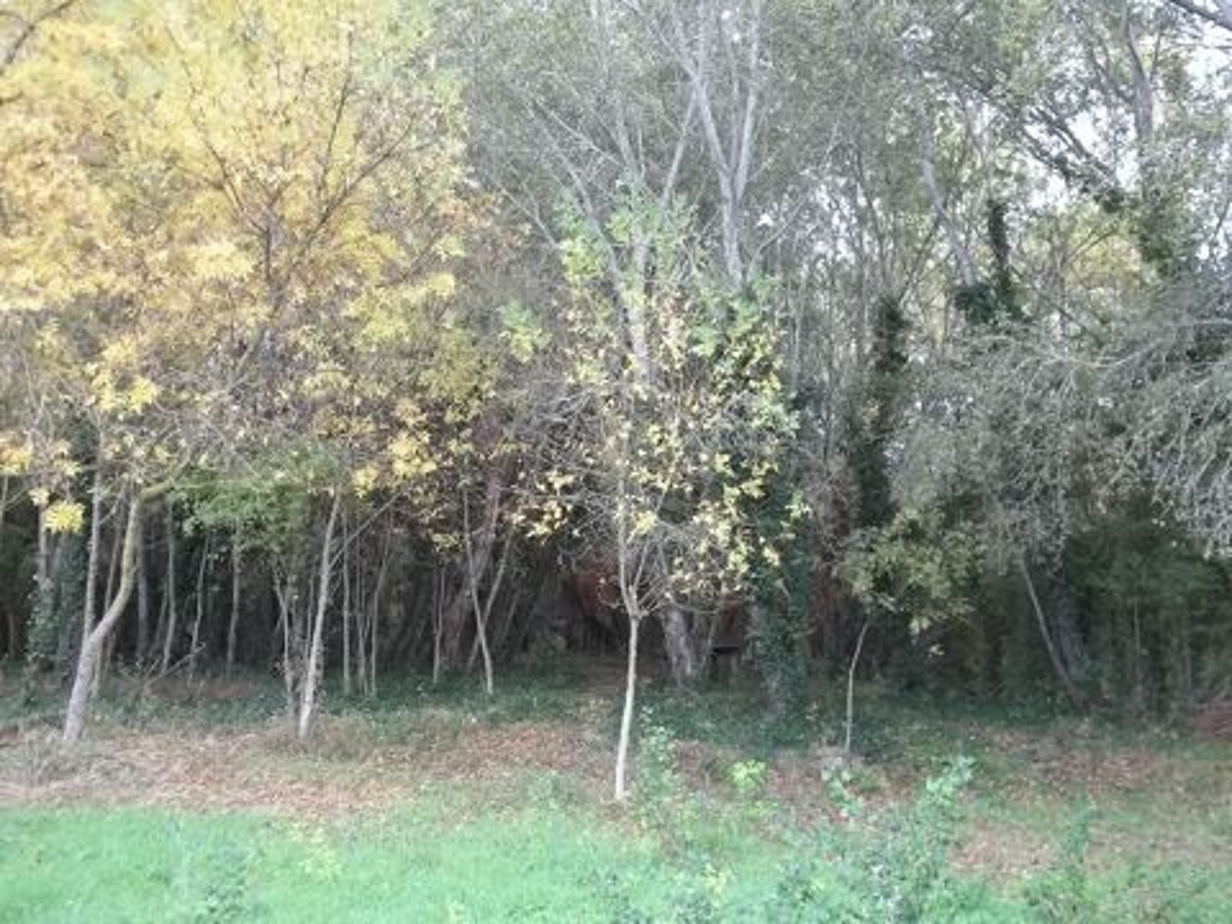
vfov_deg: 39.7
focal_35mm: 36
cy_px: 462
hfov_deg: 51.4
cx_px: 616
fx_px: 1281
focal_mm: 6.5
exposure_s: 1/50
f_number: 3.1
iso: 64
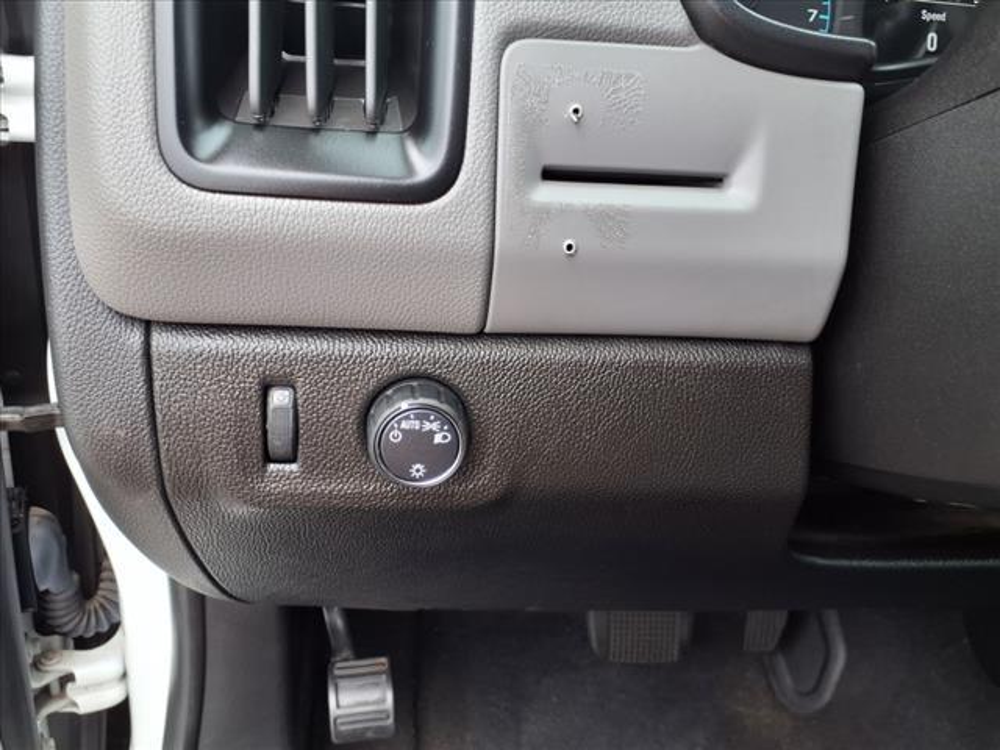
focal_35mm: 27
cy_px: 375
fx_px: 780
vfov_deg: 51.4
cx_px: 500
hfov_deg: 65.3
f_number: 1.9
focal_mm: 3.58
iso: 40
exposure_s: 1/120
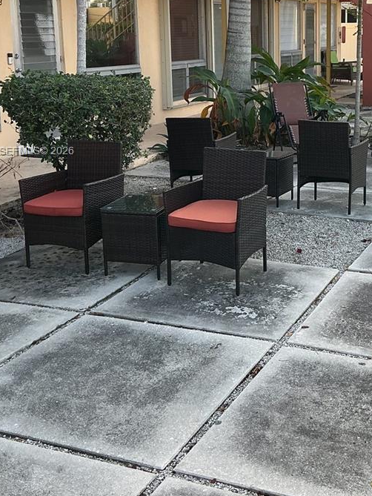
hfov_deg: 27.7
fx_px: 745
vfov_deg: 36.3
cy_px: 152
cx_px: 270
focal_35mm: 52
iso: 25
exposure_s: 1/256
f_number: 1.8
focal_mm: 3
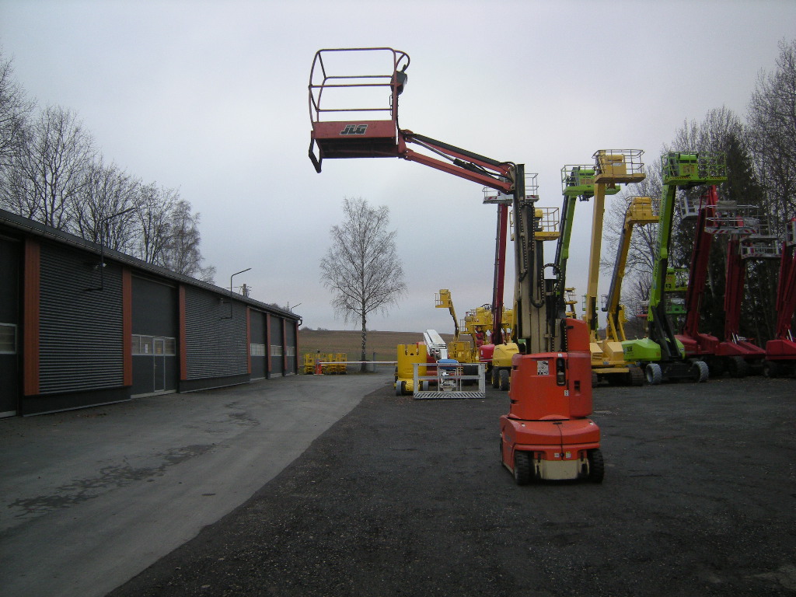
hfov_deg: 63.4
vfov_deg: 49.7
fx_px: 644
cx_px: 398
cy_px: 298
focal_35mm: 28
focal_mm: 4.7
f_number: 2.8
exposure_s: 1/54.8
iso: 142
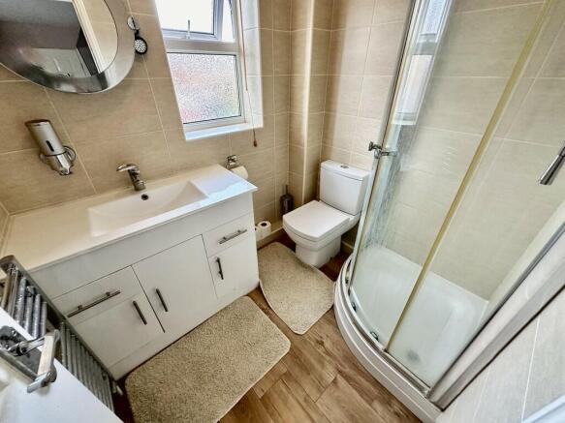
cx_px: 282
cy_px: 212
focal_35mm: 14
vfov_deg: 85.7
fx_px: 228
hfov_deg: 102.1
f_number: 2.2
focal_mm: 2.22
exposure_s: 1/100
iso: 250
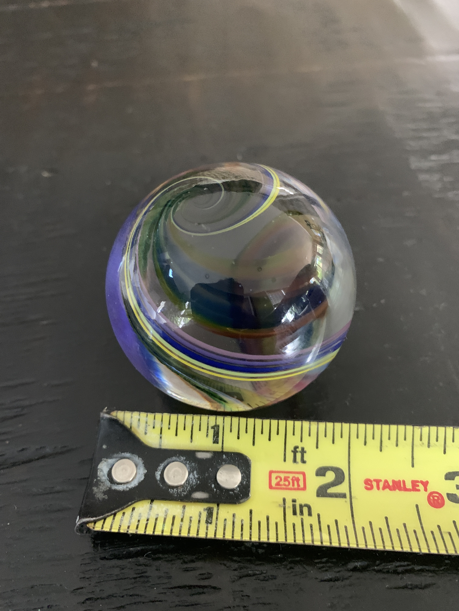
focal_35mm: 26
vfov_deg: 67.3
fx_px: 460
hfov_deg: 53.1
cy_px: 306
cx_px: 230
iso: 640
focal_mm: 4.25
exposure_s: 1/30
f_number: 1.8
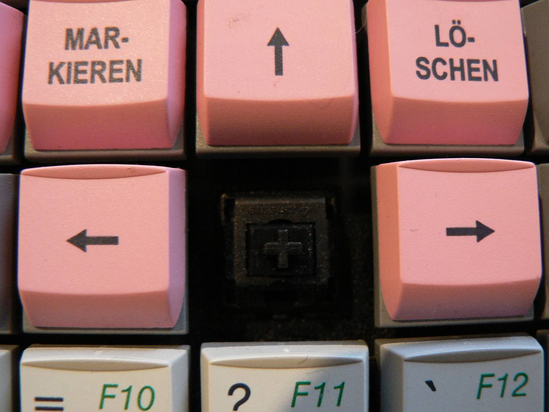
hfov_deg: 51.4
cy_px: 206
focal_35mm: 36
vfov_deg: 39.7
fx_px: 571
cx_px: 274
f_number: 2.8
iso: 200
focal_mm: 6
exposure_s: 1/4
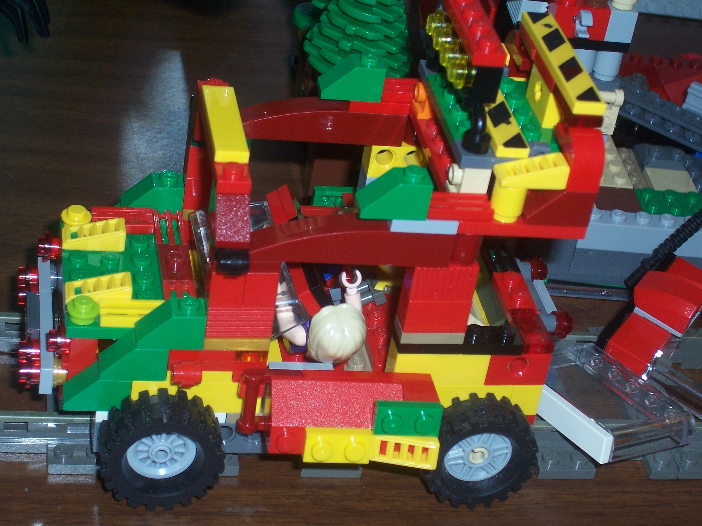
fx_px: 1663
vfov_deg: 18.0
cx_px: 351
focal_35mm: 82
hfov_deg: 23.8
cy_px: 263
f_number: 4.1
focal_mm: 13.5
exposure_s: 1/90
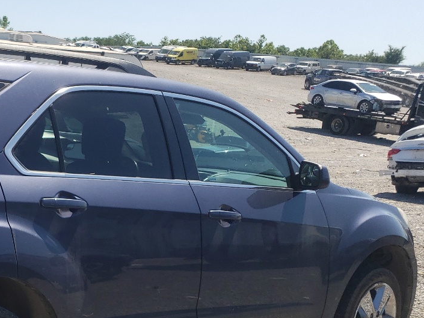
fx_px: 723
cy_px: 262
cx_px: 17
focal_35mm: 59
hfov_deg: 30.7
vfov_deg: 24.4
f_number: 1.5
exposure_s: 1/2500
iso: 50
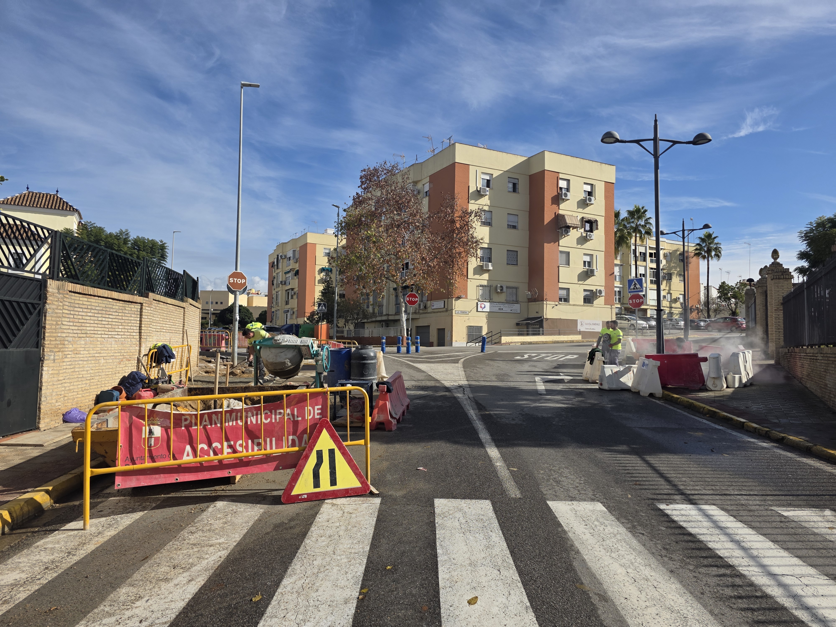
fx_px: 555
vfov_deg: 58.9
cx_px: 418
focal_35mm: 23
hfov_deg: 73.9
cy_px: 314
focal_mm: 6.3
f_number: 1.7
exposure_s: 1/7626
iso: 80
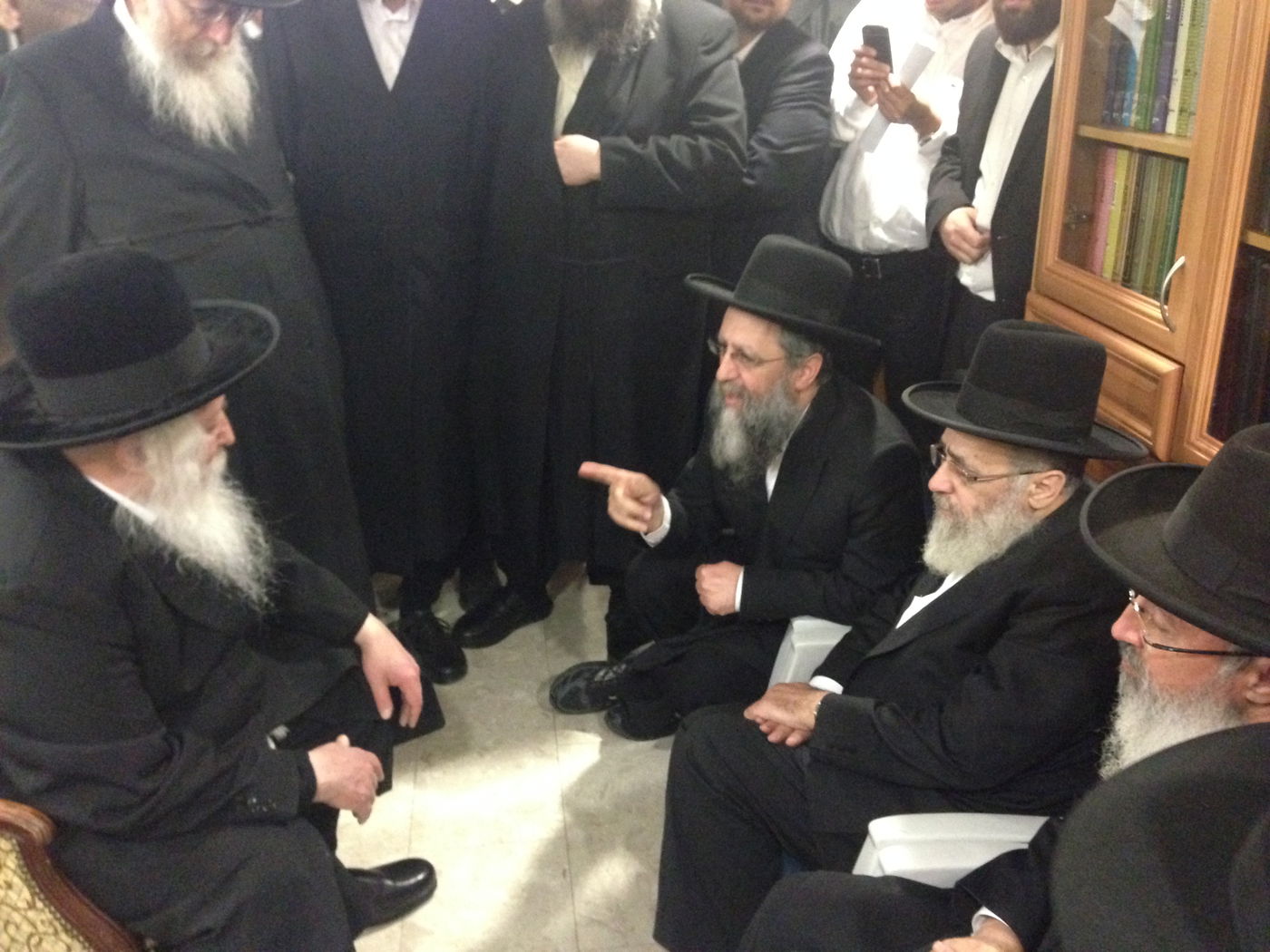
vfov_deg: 42.9
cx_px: 635
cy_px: 476
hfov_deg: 55.4
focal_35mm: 33
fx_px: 1211
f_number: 2.4
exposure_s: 1/15
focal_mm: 4.12
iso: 800
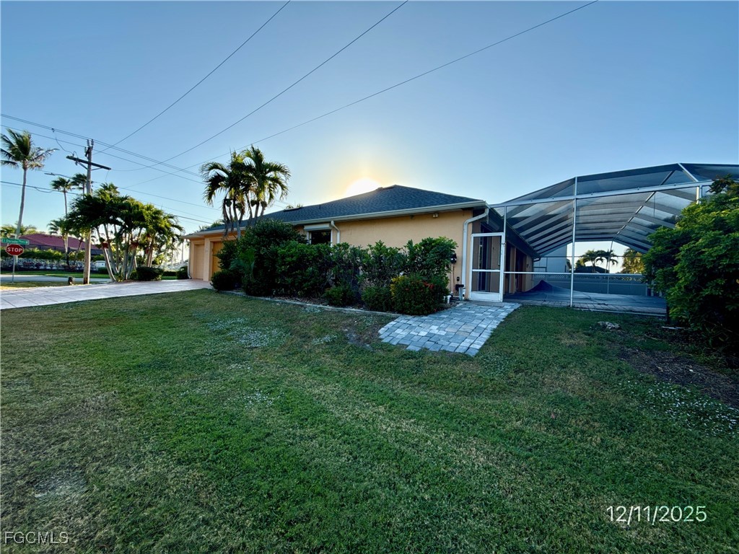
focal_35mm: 14
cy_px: 277
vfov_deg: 85.7
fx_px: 299
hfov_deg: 102.1
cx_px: 370
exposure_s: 1/1211
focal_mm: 2.22
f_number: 2.2
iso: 80
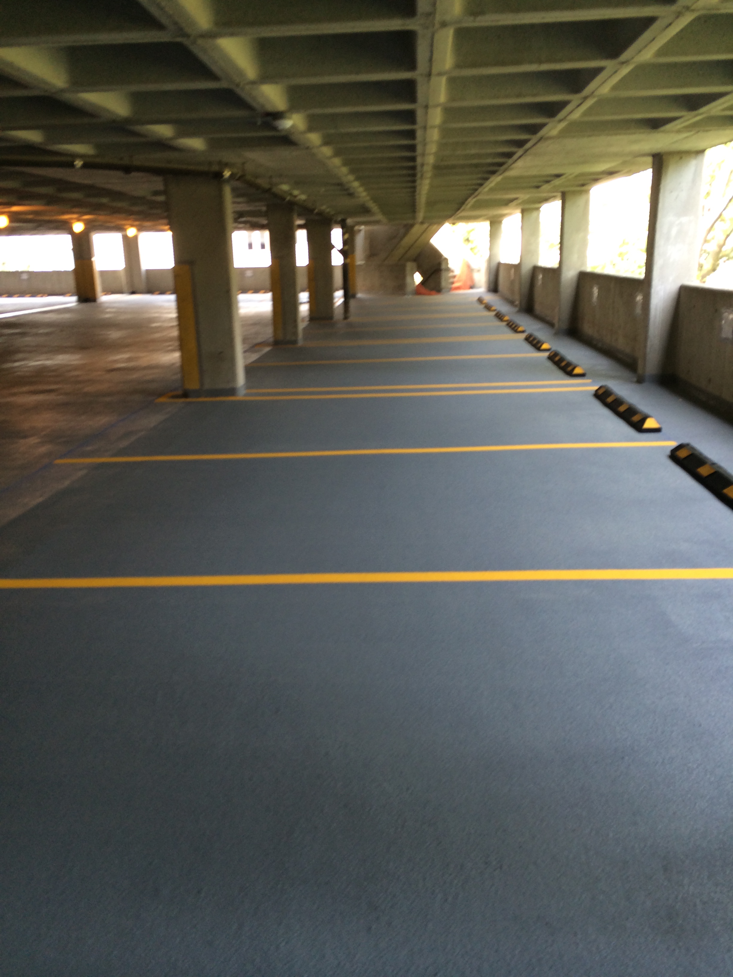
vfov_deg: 60.0
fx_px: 847
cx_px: 366
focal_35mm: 30
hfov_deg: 46.8
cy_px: 488
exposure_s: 1/30
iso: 64
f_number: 2.2
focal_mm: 4.12
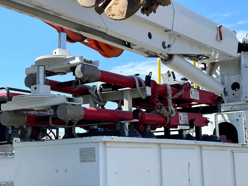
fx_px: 459
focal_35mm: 64
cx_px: 124
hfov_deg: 30.3
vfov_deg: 22.9
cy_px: 93
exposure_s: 1/1179
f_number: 2.2
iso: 32
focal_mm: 7.5
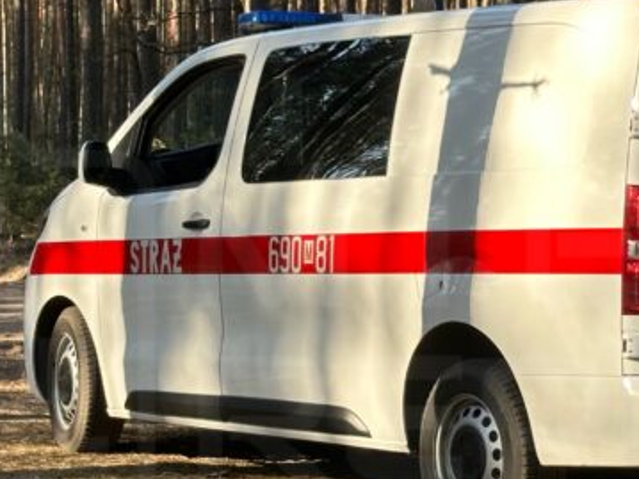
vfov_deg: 10.8
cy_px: 239
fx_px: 2528
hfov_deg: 14.3
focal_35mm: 137
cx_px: 493
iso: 64
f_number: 1.78
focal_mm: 6.86
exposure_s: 1/535
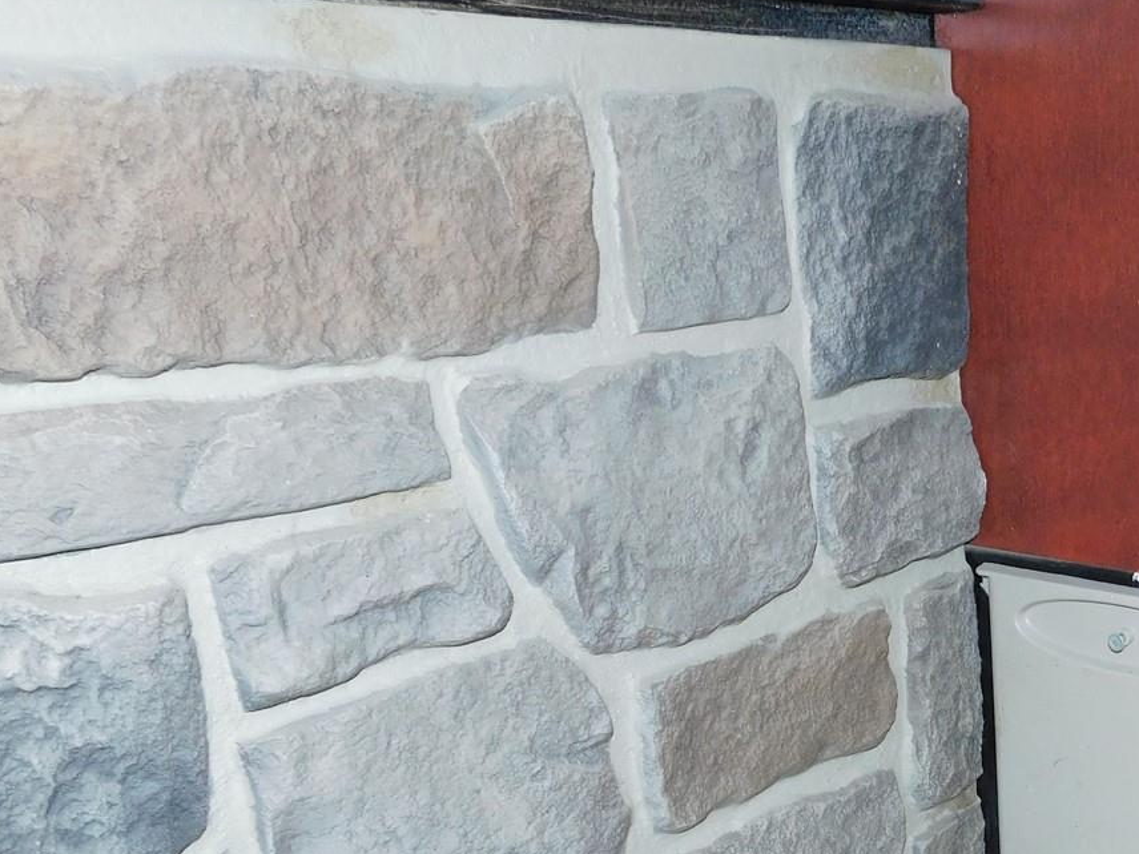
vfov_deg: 31.8
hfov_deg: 40.4
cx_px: 1037
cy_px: 785
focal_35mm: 43
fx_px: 1415
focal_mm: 4
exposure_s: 1/30
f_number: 3
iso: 200
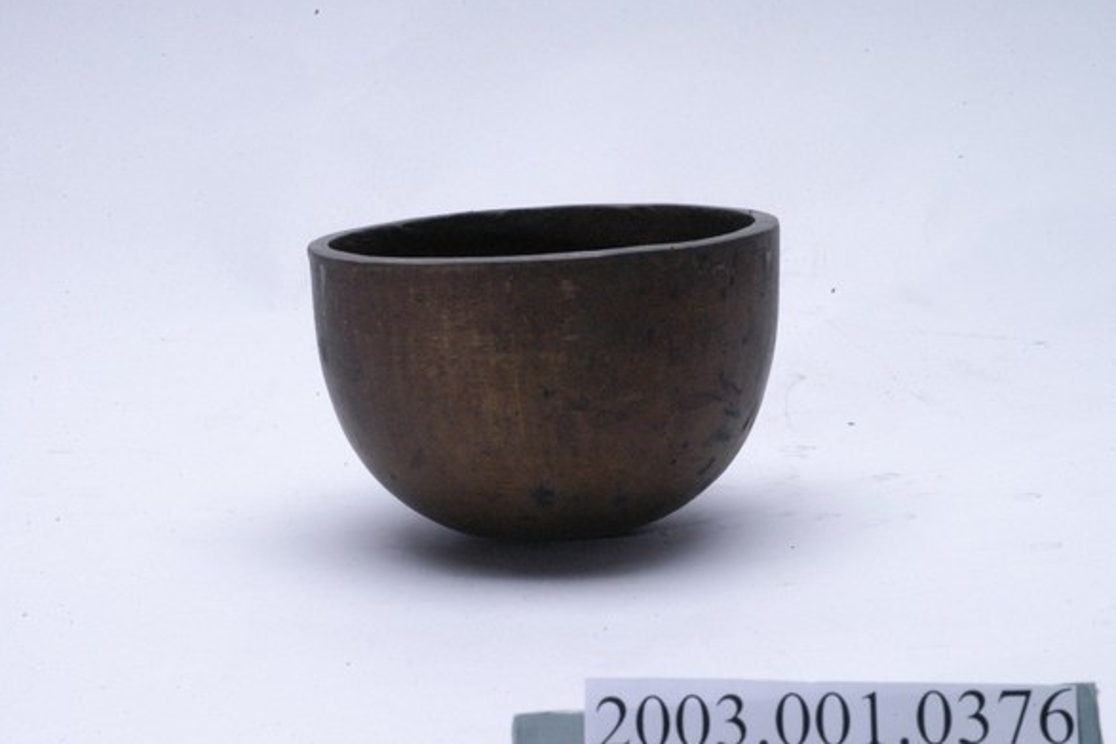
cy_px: 364
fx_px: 3037
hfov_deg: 20.8
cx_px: 527
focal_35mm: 98
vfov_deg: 14.0
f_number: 32
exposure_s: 1/125
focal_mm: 60
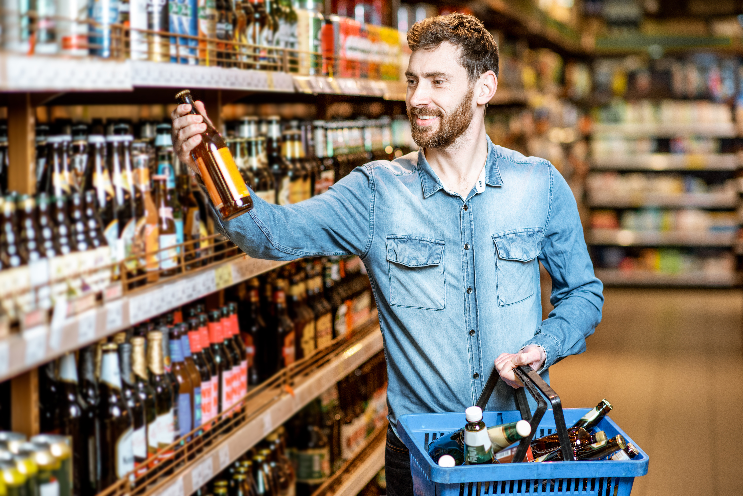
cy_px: 248
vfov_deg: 16.1
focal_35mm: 85
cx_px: 372
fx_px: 1755
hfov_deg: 23.9
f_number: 2.2
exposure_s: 1/200
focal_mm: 85
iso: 400
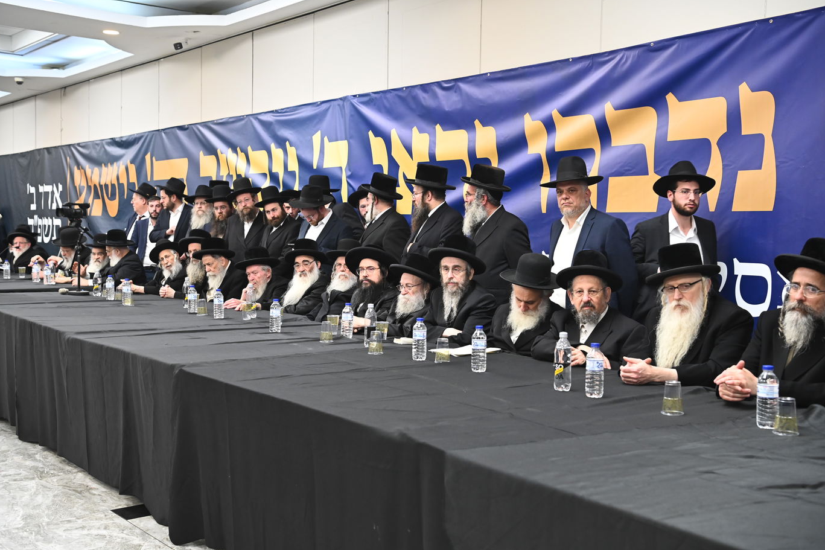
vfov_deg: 31.2
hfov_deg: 45.4
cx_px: 417
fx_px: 985
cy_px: 277
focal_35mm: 43
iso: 2000
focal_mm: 42
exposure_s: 1/160
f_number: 4.5
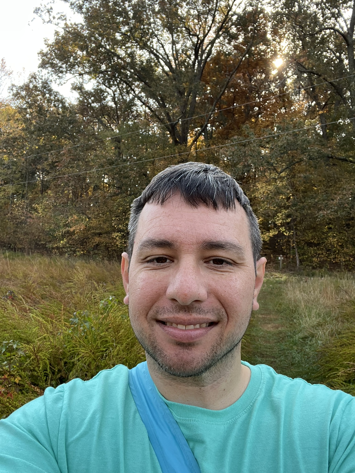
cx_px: 178
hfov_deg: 46.8
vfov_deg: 60.0
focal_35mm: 30
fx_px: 410
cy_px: 236
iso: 25
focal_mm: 2.71
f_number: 2.2
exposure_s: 1/121
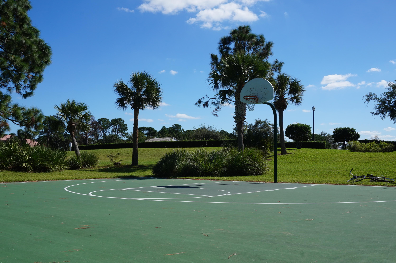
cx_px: 198
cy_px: 132
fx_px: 396
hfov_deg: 53.2
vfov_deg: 36.8
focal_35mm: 36
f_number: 14
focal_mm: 24
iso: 100
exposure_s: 1/125
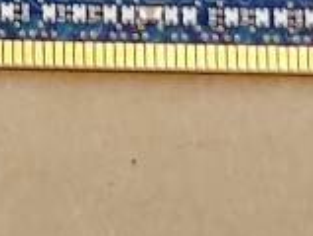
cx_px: -248
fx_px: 3027
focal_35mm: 334
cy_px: -509
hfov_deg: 5.8
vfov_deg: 4.3
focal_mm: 4.36
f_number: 1.8
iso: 100
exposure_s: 1/66
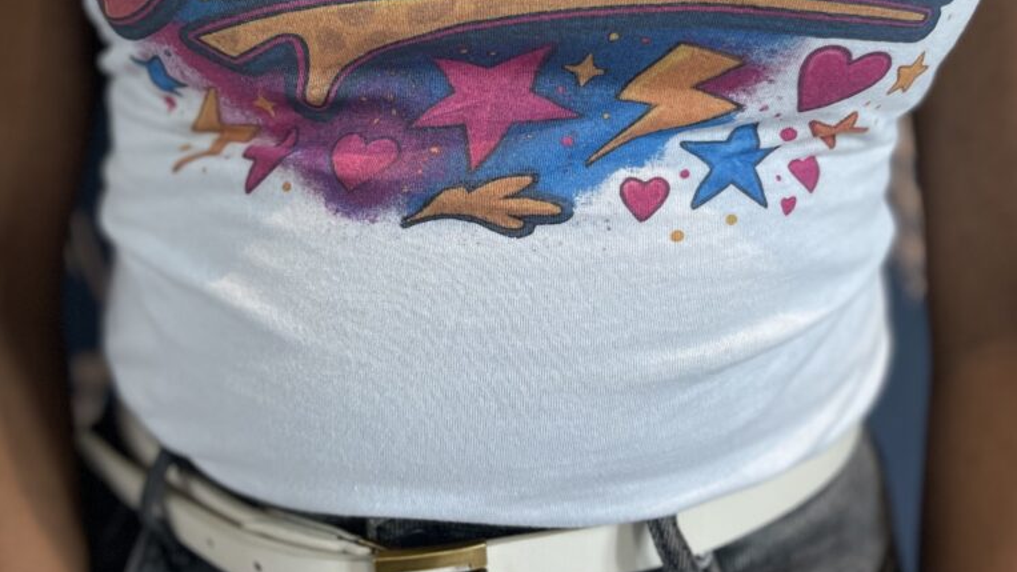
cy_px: 119
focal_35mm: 38
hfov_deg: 52.8
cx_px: 508
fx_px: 1025
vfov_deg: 30.5
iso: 200
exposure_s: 1/60
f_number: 1.6
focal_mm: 5.1
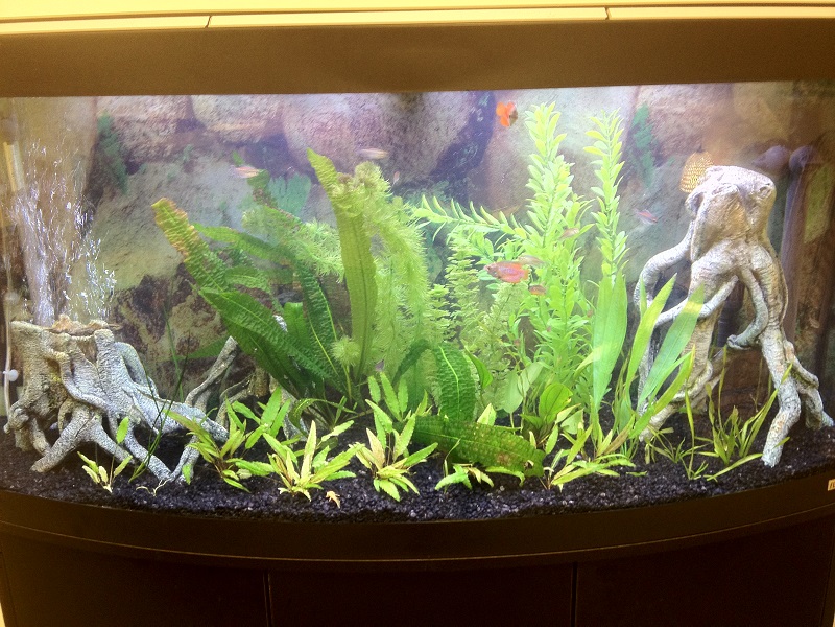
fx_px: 844
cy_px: 314
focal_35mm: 35
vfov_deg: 40.7
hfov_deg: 52.6
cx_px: 418
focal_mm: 4.28
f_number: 2.4
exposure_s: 1/20
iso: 160
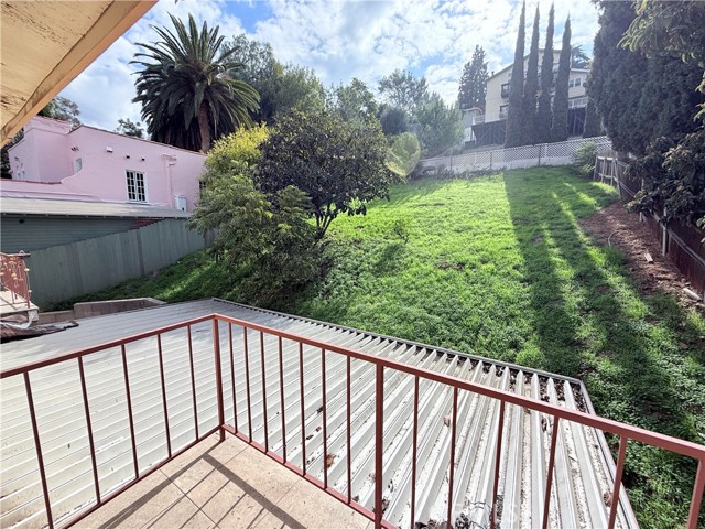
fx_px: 285
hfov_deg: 102.1
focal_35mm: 14
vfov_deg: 85.7
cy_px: 264
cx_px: 352
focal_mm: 2.22
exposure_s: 1/1464
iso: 50
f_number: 2.2
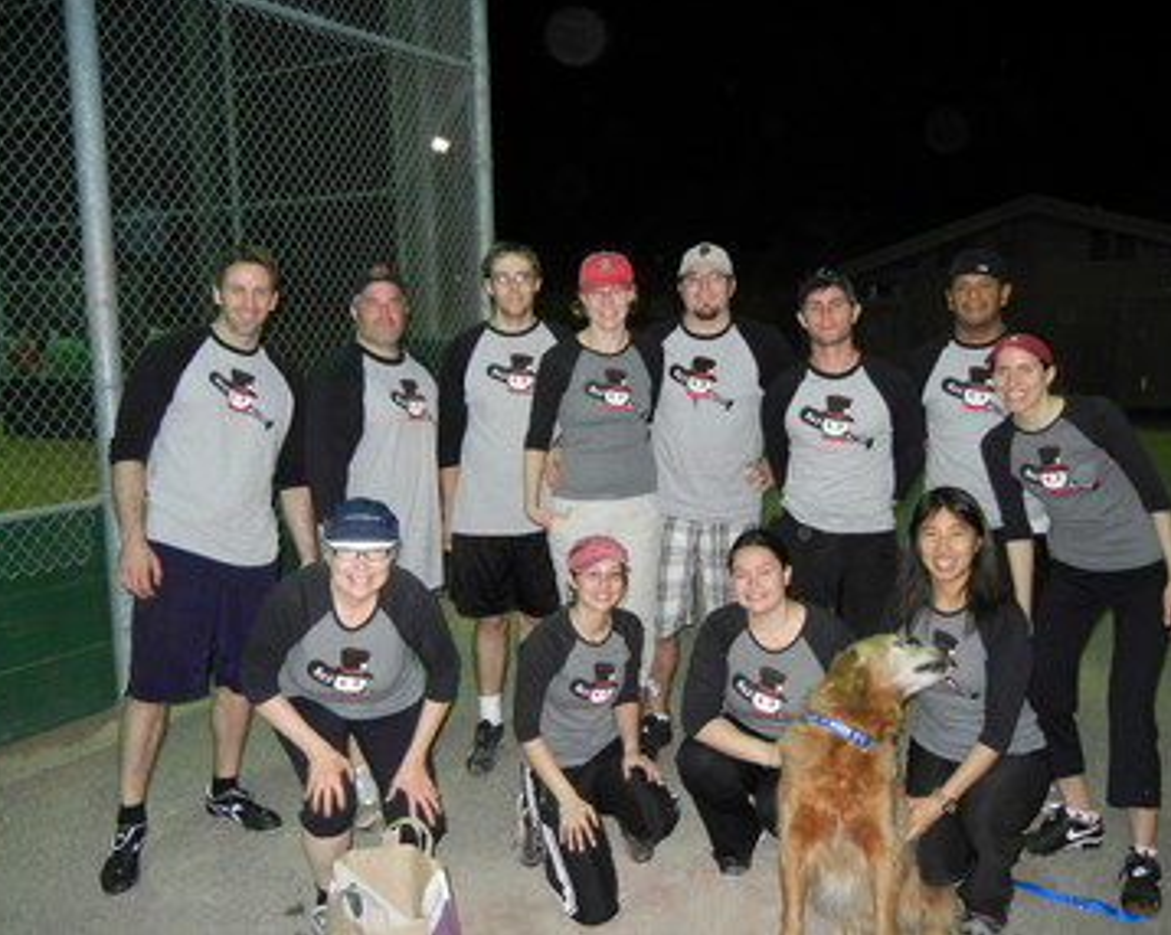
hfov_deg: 55.7
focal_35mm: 32
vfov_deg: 45.8
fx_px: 1108
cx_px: 594
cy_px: 459
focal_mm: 5.4
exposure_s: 1/30
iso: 764
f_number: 3.5
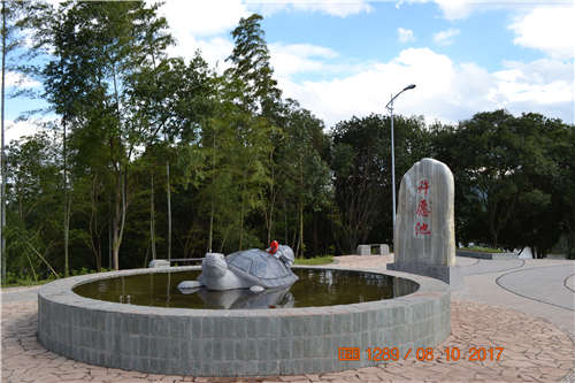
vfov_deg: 39.9
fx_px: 527
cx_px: 288
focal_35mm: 33
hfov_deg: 57.2
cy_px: 192
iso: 100
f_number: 5.6
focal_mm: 22
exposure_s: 1/200
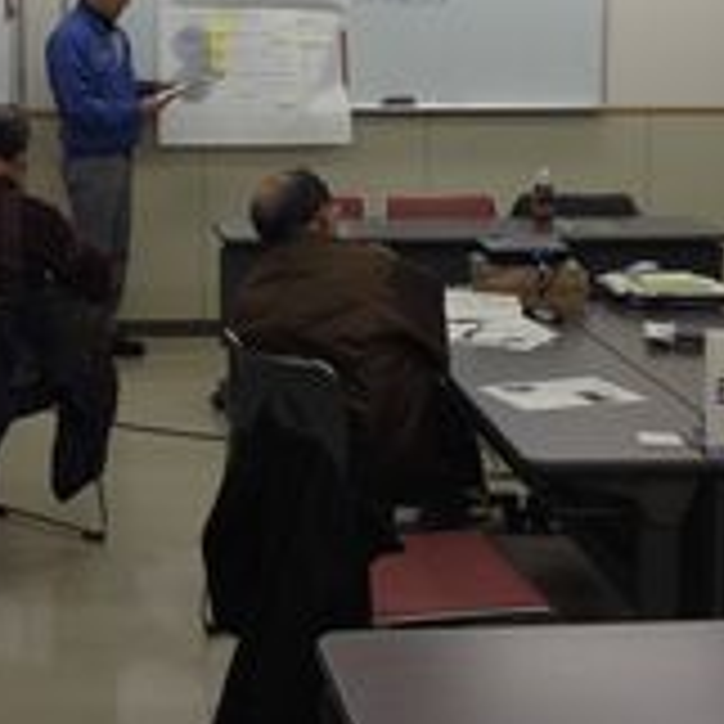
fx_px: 1822
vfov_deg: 22.2
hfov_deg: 22.3
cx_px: 216
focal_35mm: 77
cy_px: 139
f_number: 2.4
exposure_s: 1/60
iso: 50
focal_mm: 4.28
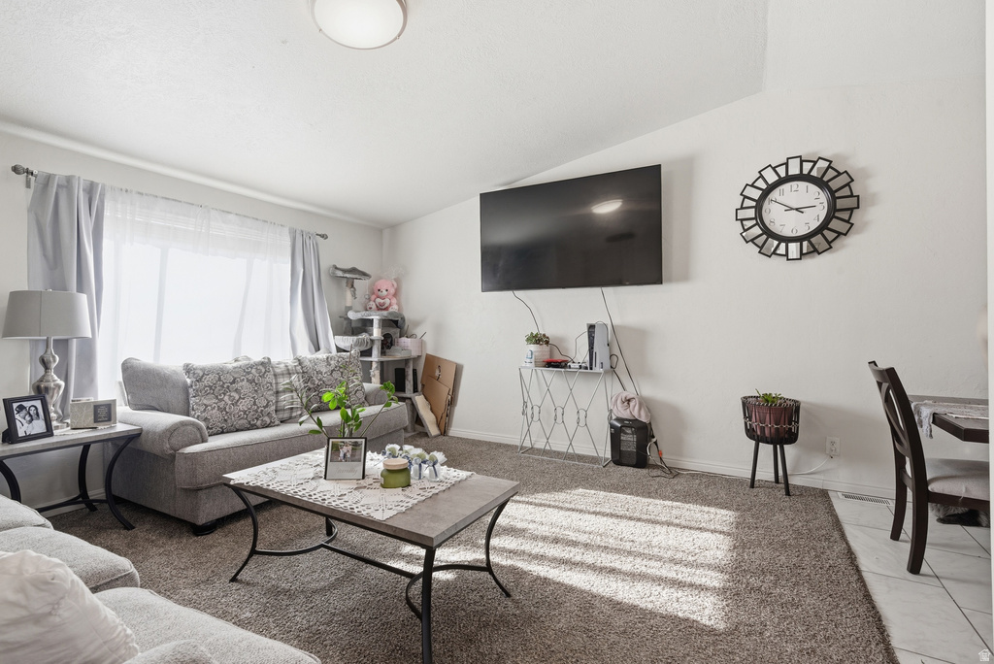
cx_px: 497
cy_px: 332
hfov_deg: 96.7
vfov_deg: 73.8
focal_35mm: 16
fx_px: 442
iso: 100
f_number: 10
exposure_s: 1/40
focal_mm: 16
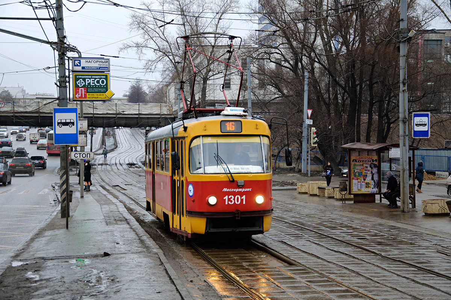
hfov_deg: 27.0
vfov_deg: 18.1
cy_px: 150
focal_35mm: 75
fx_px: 938
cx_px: 226
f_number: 5
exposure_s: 1/200
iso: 400
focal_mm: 50
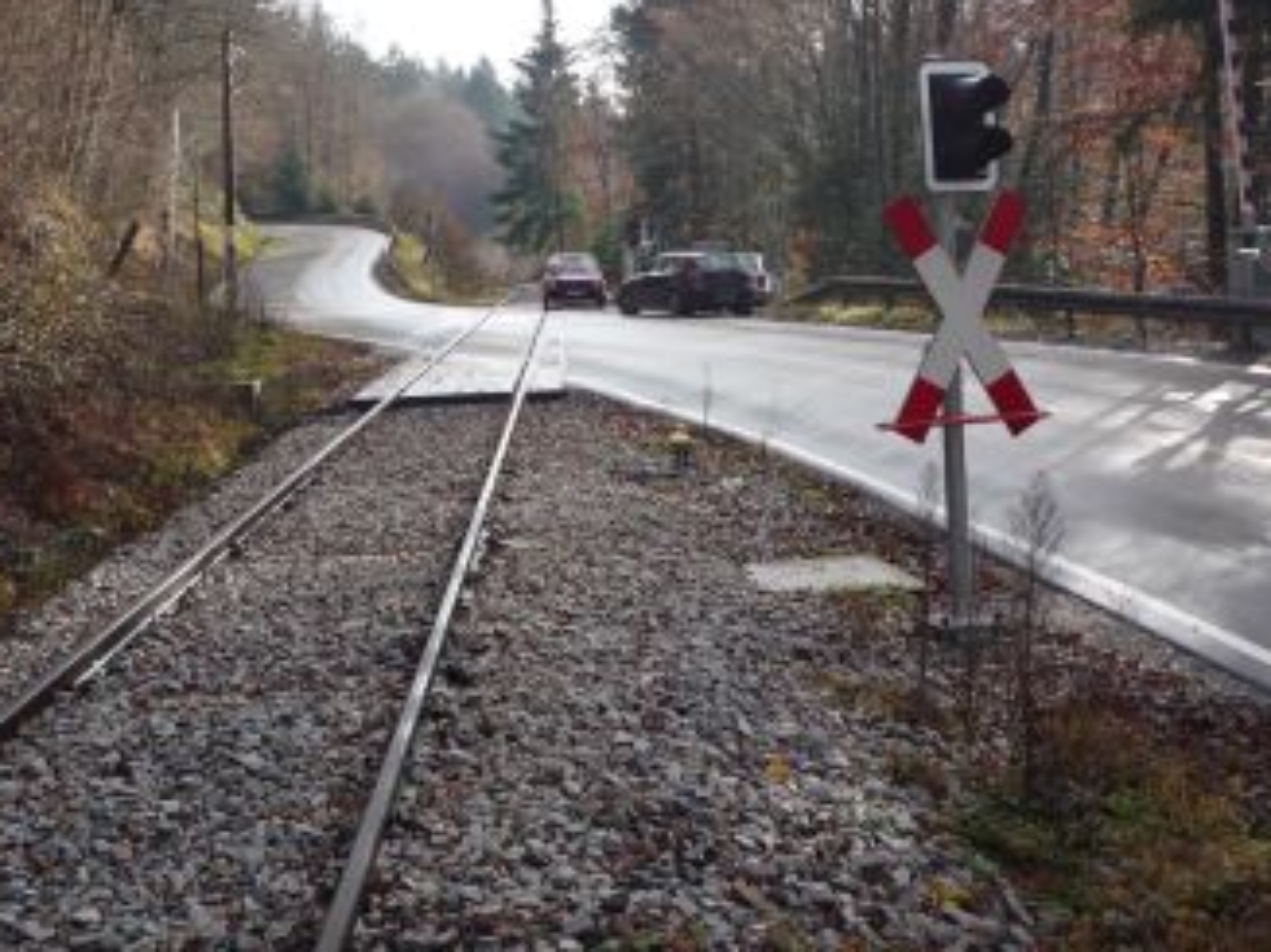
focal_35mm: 47
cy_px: 315
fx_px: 1725
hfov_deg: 40.4
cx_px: 571
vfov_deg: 30.6
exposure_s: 1/250
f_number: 4
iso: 100
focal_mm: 5.2
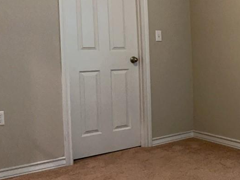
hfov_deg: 33.6
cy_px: 71
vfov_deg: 27.4
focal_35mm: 53
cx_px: 230
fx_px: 367
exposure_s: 1/60
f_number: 1.8
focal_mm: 3
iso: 200
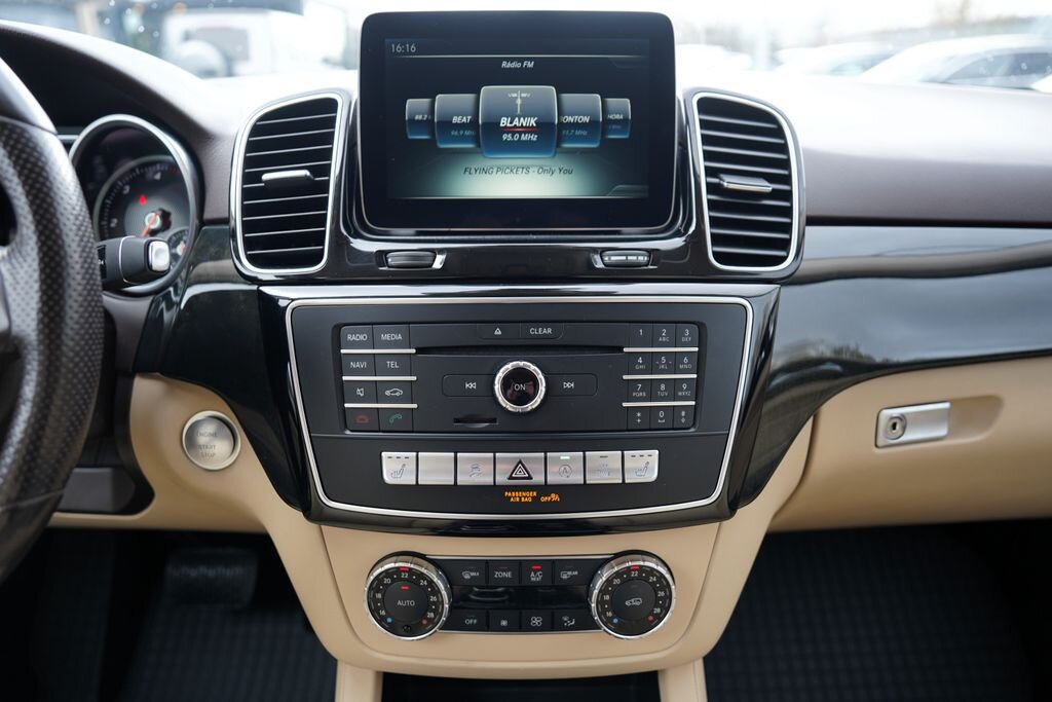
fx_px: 701
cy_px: 351
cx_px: 526
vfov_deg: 53.1
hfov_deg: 73.7
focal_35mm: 24
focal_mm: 24
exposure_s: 1/30
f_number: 2.8
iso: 100
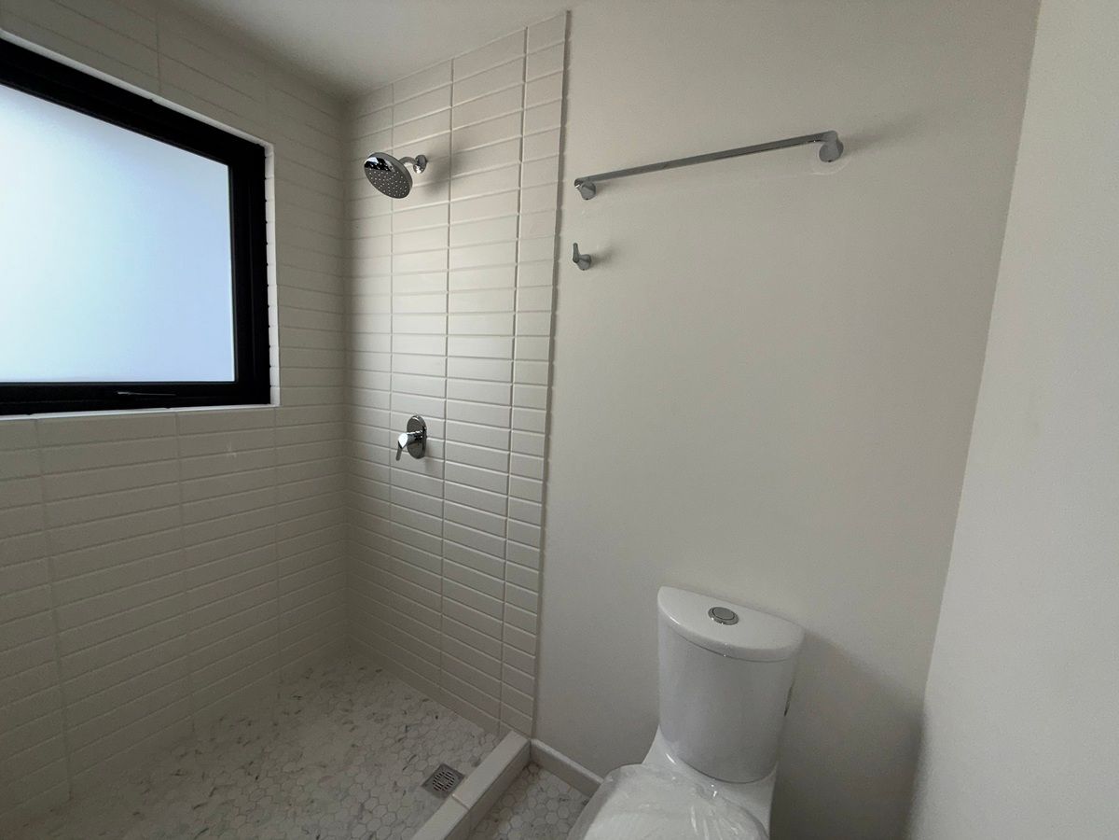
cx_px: 560
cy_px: 420
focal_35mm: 14
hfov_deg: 102.1
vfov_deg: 85.7
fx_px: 453
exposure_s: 1/122
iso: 50
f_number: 2.2
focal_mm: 2.22
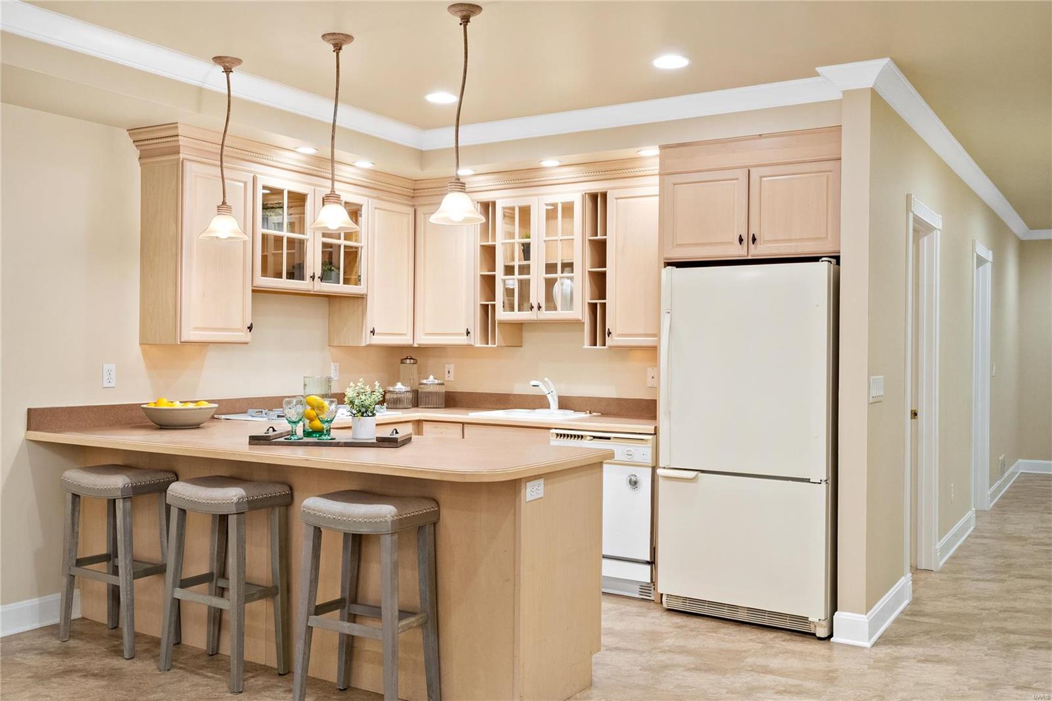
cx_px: 526
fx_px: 935
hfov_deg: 58.7
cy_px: 350
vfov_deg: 41.1
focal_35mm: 32
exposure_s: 1/125
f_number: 7.1
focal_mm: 16
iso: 400
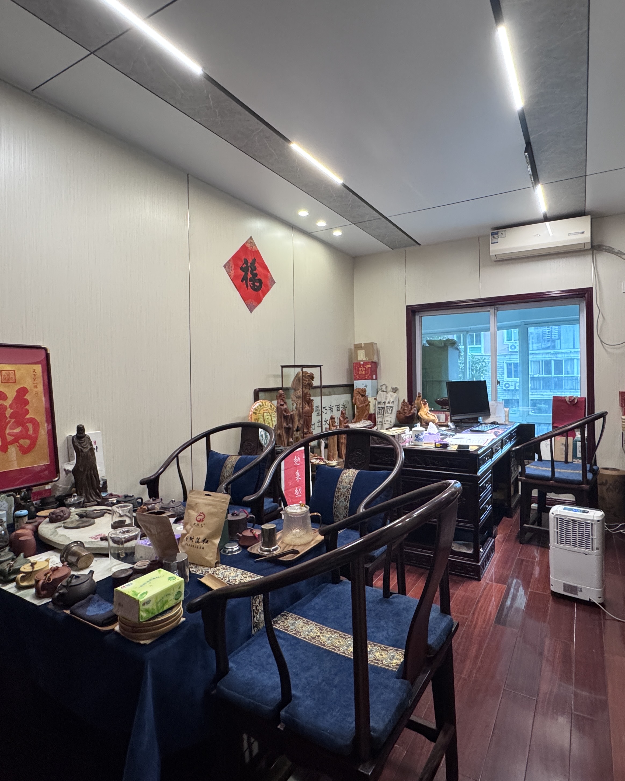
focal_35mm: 19
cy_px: 381
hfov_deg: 70.7
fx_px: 439
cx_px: 344
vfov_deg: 83.3
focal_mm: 2.22
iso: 320
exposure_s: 1/100
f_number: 2.2
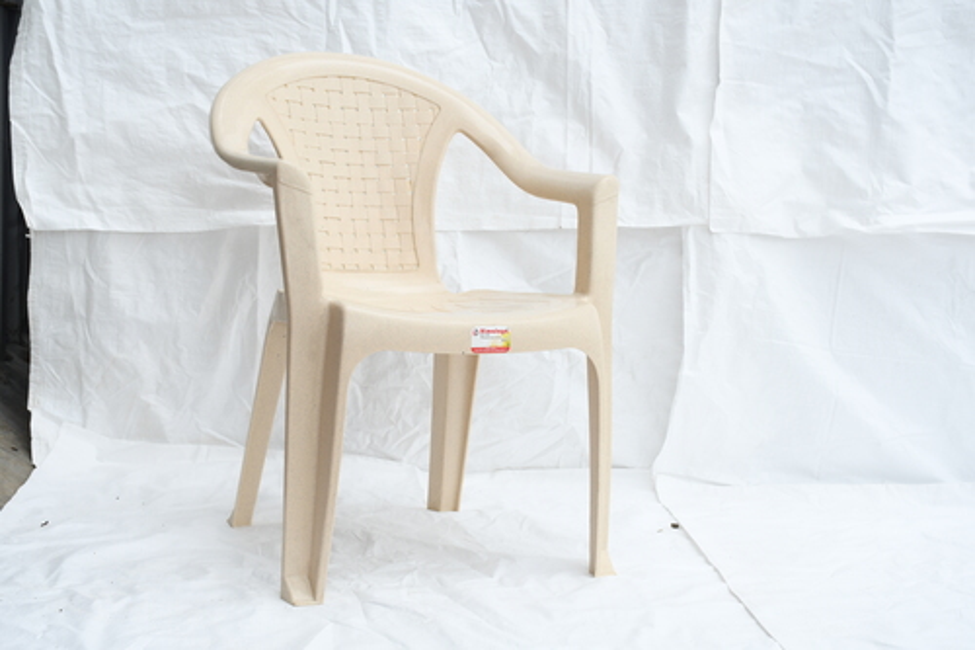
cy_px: 325
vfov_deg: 22.6
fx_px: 1624
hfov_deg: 33.4
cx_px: 488
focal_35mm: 60
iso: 100
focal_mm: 40
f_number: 7.1
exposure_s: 1/125
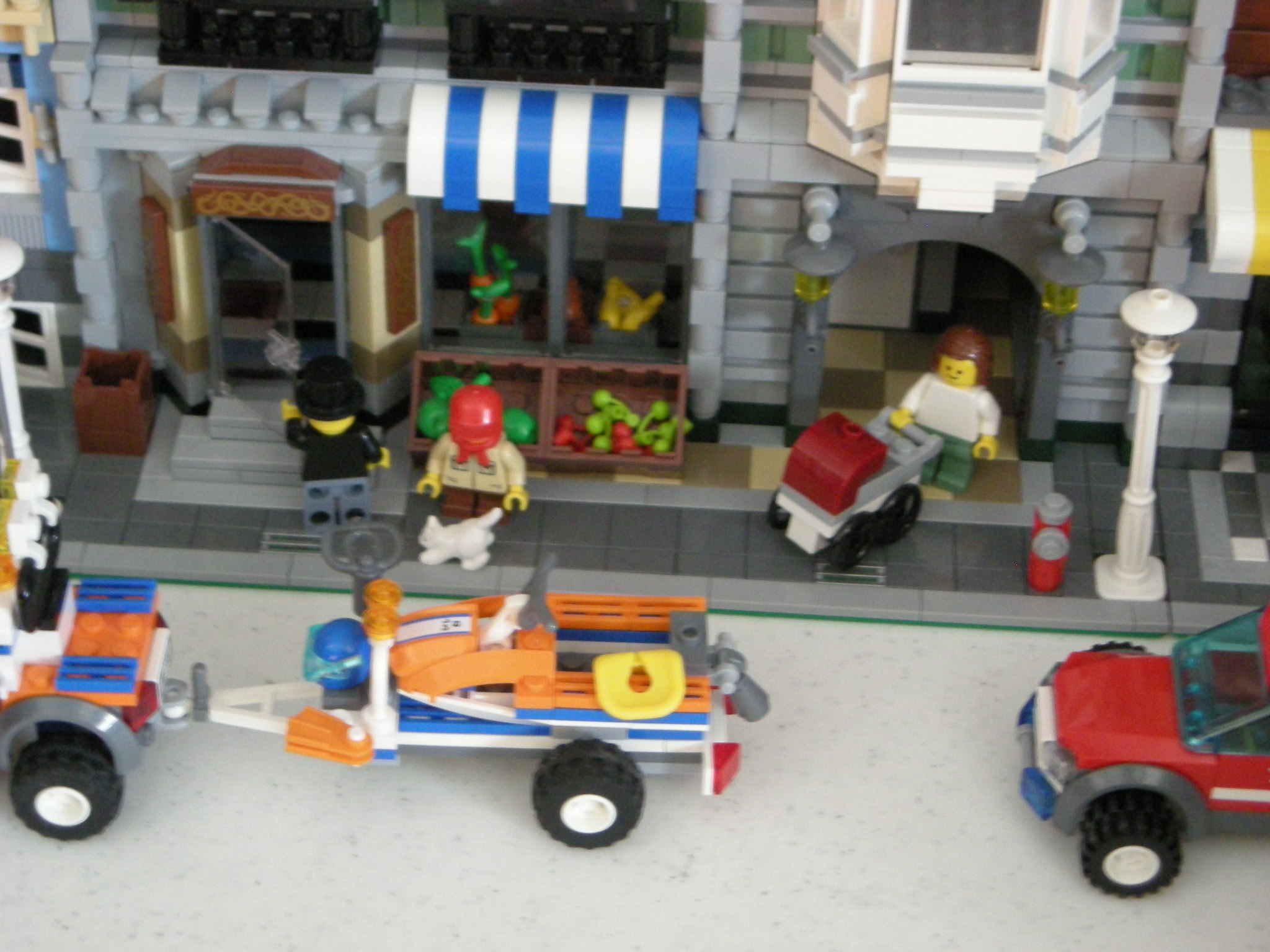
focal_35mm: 94
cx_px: 635
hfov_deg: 20.9
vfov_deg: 15.7
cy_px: 476
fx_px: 3449
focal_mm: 15.3
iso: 400
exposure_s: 1/9.8
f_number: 4.4
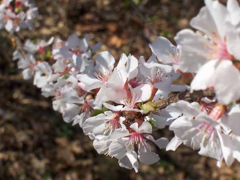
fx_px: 770
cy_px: 90
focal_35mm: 111
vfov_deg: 13.3
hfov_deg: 17.7
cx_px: 120
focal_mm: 16.8
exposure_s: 1/180
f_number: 9.5
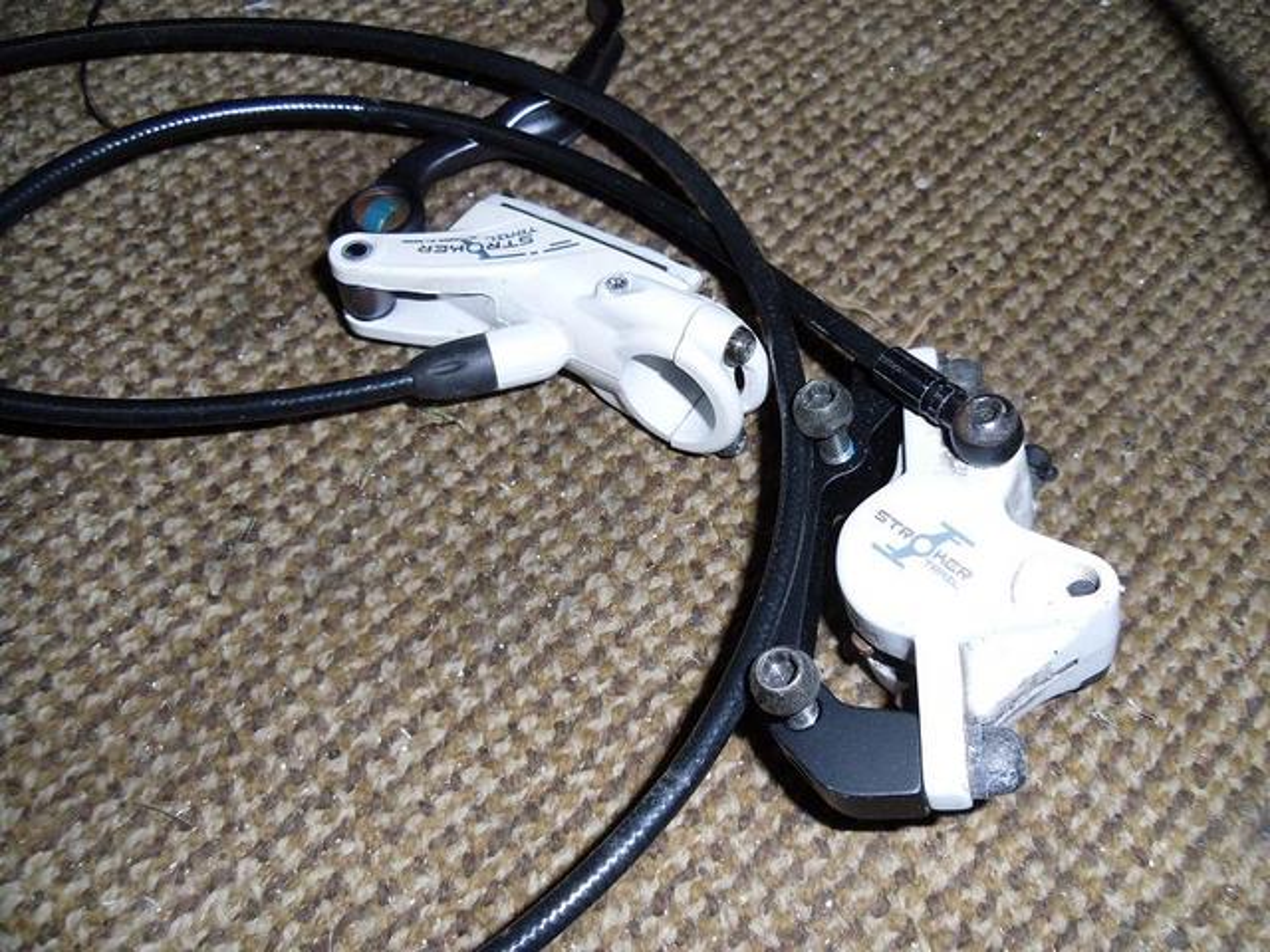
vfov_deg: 45.4
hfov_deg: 58.4
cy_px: 476
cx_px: 635
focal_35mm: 31
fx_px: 1137
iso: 80
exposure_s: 1/45
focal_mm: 5.6
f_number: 3.3
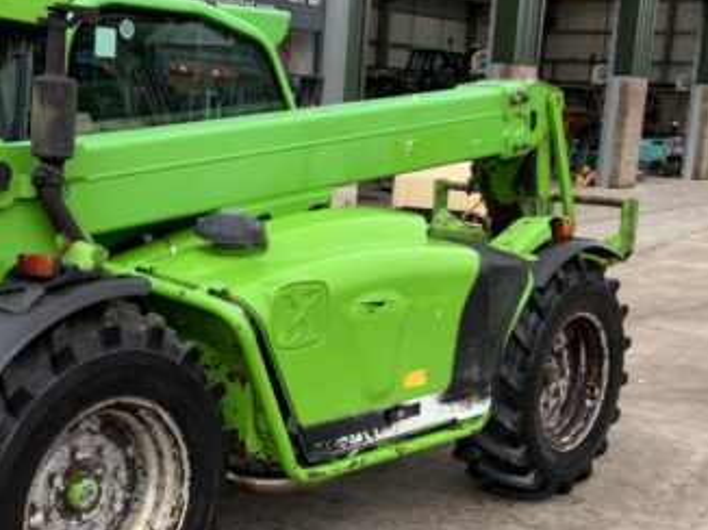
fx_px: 1165
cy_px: 330
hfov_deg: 33.5
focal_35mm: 57
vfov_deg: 25.6
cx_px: 239
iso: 20
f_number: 1.8
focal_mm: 3
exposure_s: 1/122
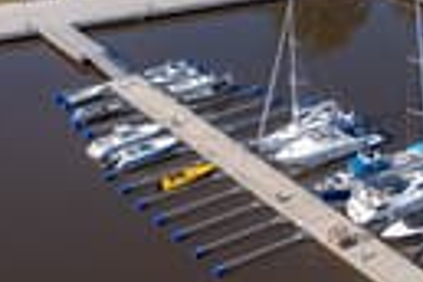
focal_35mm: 91
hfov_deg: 20.2
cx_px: 571
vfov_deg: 14.4
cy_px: -87
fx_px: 1069
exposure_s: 1/2000
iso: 100
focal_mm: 10.26
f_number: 4
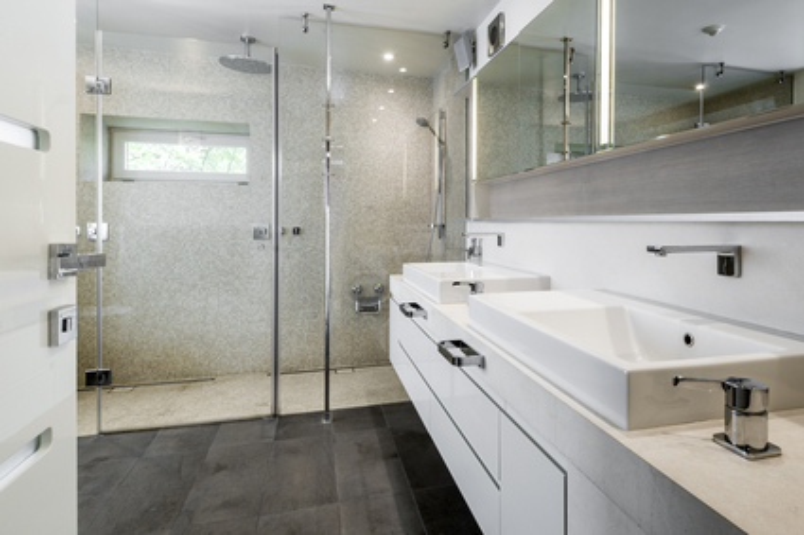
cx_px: 402
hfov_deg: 90.0
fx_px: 402
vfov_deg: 67.3
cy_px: 268
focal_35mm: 18
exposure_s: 1/3
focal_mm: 18
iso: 200
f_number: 22
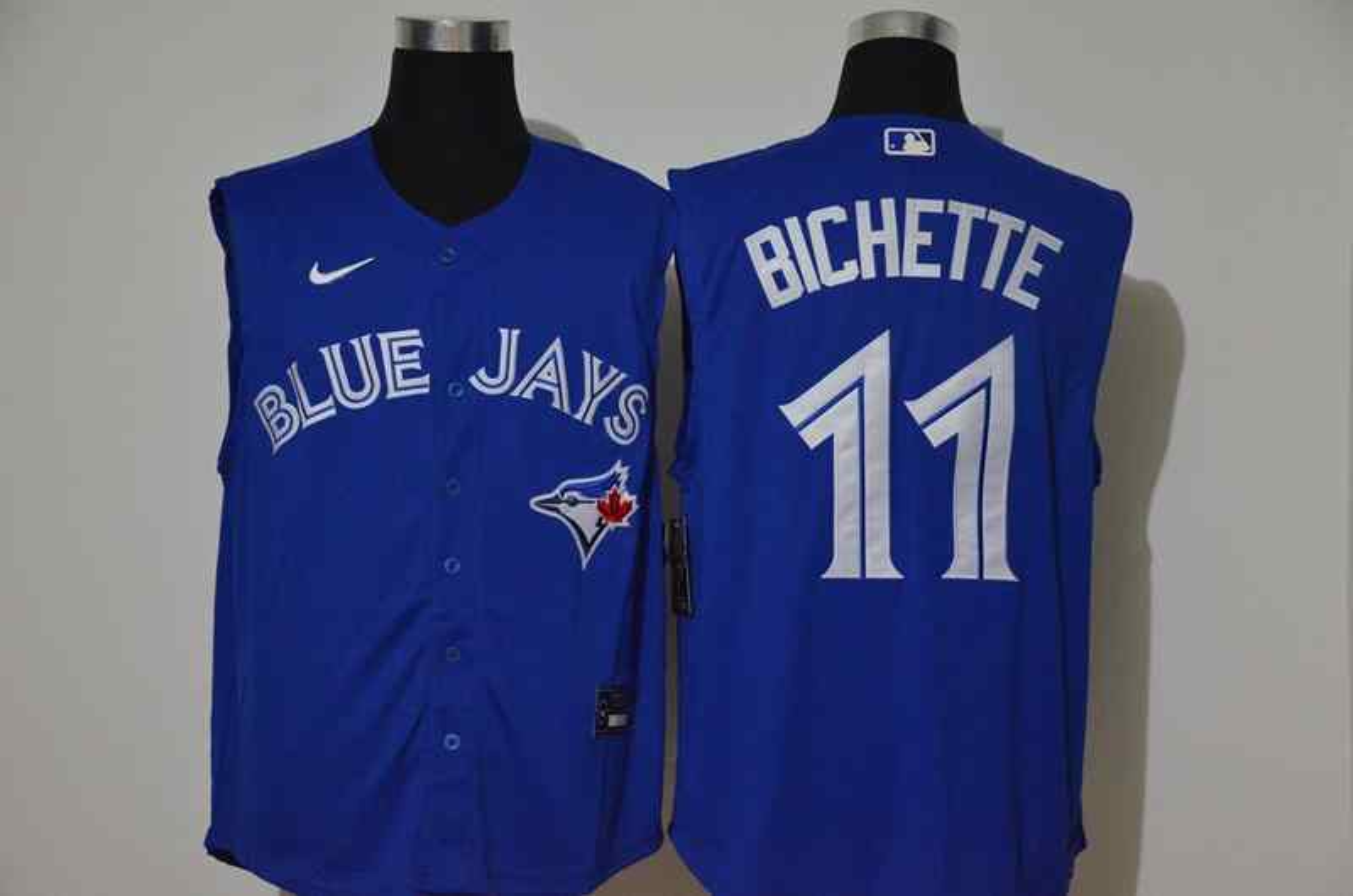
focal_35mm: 75
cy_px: 448
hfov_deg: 27.0
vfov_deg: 18.1
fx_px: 2813
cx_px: 676
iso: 4000
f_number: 4.8
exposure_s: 1/20
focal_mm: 50
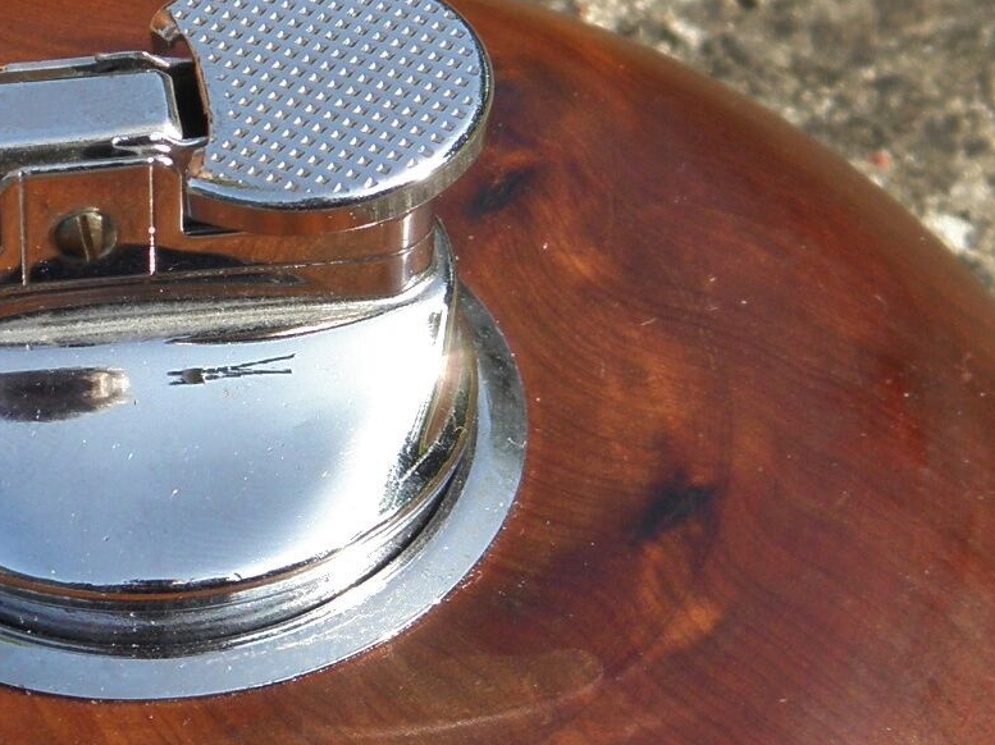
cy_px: 603
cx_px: 172
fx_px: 5114
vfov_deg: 8.3
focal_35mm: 178
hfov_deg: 11.1
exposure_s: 1/250
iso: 100
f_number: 4.1
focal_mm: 9.7
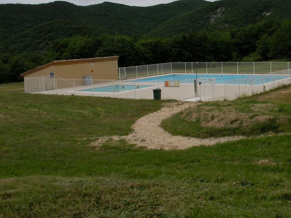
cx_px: 176
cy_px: 83
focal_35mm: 61
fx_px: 513
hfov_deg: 31.6
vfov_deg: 24.0
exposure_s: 1/558
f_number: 5.6
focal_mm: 7.4
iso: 50
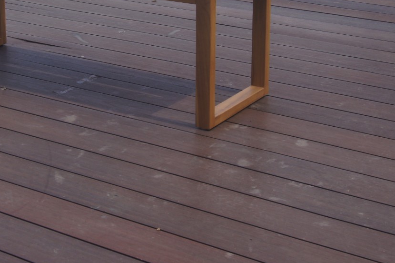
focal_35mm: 81
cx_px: 115
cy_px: 26
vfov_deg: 16.6
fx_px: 888
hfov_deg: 24.9
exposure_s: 1/80
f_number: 13
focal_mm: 28
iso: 100
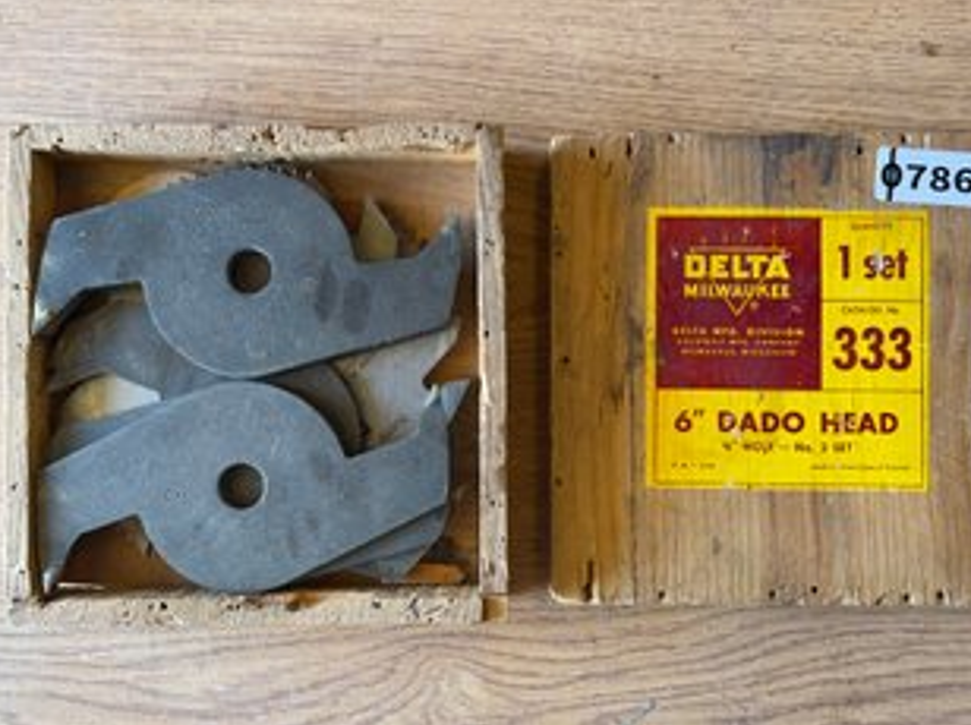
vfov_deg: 48.1
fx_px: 812
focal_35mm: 29
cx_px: 506
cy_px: 383
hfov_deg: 61.7
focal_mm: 5.7
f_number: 1.5
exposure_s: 1/60
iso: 125
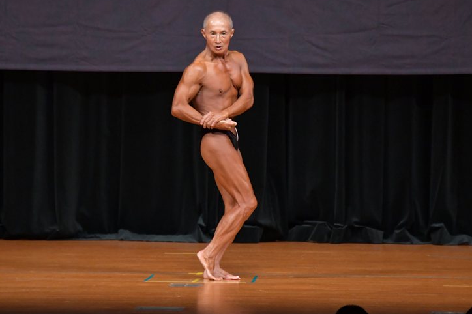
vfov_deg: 4.5
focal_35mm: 305
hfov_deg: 6.8
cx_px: 227
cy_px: 148
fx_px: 3997
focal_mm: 190
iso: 5000
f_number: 5.6
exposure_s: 1/400
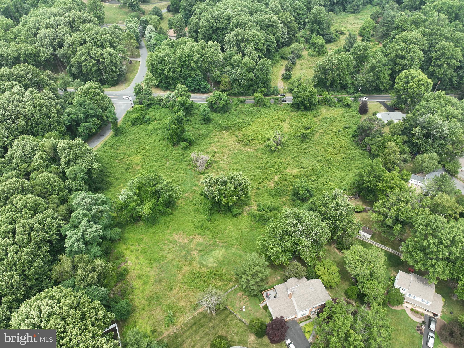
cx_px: 232
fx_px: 322
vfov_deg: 56.8
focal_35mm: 24
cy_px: 174
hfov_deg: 71.6
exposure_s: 1/800
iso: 100
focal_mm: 12.29
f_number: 2.8
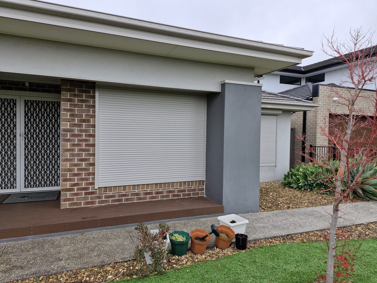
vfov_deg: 58.9
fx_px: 250
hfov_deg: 73.9
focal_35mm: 23
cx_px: 188
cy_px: 142
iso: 50
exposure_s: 1/180
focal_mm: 5.54
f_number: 1.8
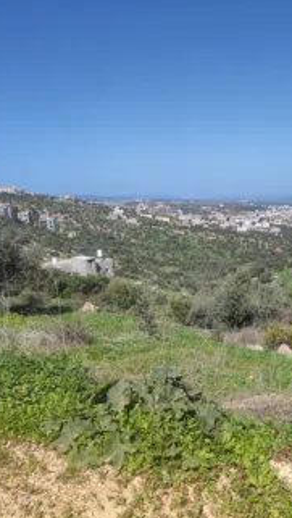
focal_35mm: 34
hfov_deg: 33.9
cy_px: 283
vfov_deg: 57.9
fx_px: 467
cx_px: 223
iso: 50
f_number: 1.79
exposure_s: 1/954
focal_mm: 4.7
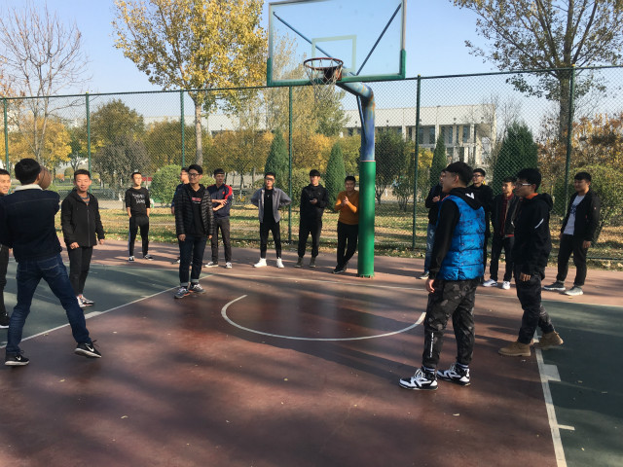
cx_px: 312
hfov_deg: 61.7
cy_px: 234
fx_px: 522
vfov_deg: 48.2
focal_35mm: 29
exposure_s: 1/836
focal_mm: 4.15
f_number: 2.2
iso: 25
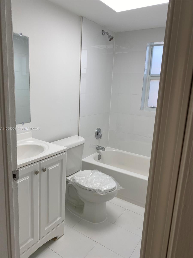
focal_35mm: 26
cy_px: 129
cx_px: 96
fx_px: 193
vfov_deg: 67.3
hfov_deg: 53.1
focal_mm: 4.25
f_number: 1.8
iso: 32
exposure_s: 1/144
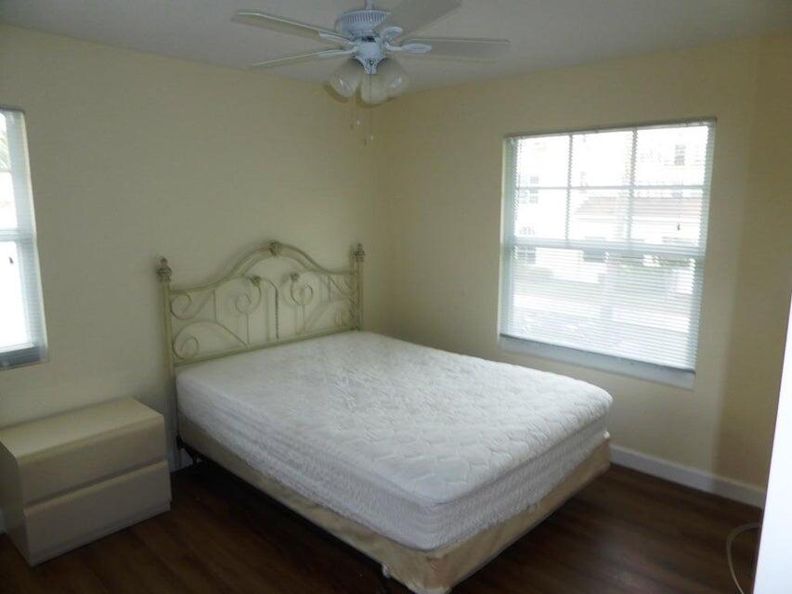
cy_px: 297
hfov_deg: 71.6
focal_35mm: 24
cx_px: 396
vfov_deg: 56.8
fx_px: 549
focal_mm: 4.3
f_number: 3.3
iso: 125
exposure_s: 1/60
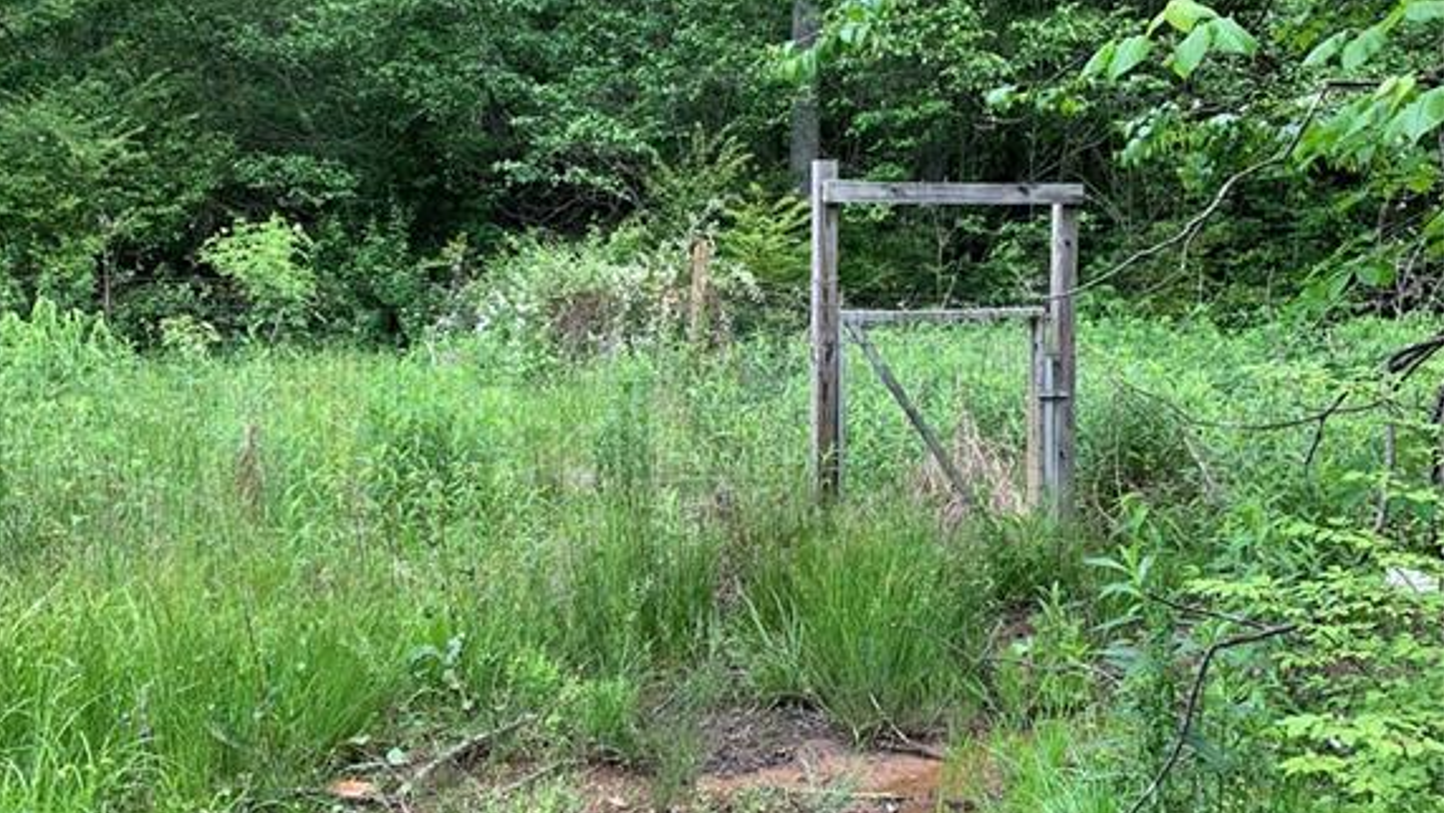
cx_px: 719
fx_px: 1455
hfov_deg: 52.8
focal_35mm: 38
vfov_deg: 31.2
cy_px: 384
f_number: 1.8
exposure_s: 1/122
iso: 25
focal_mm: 4.25
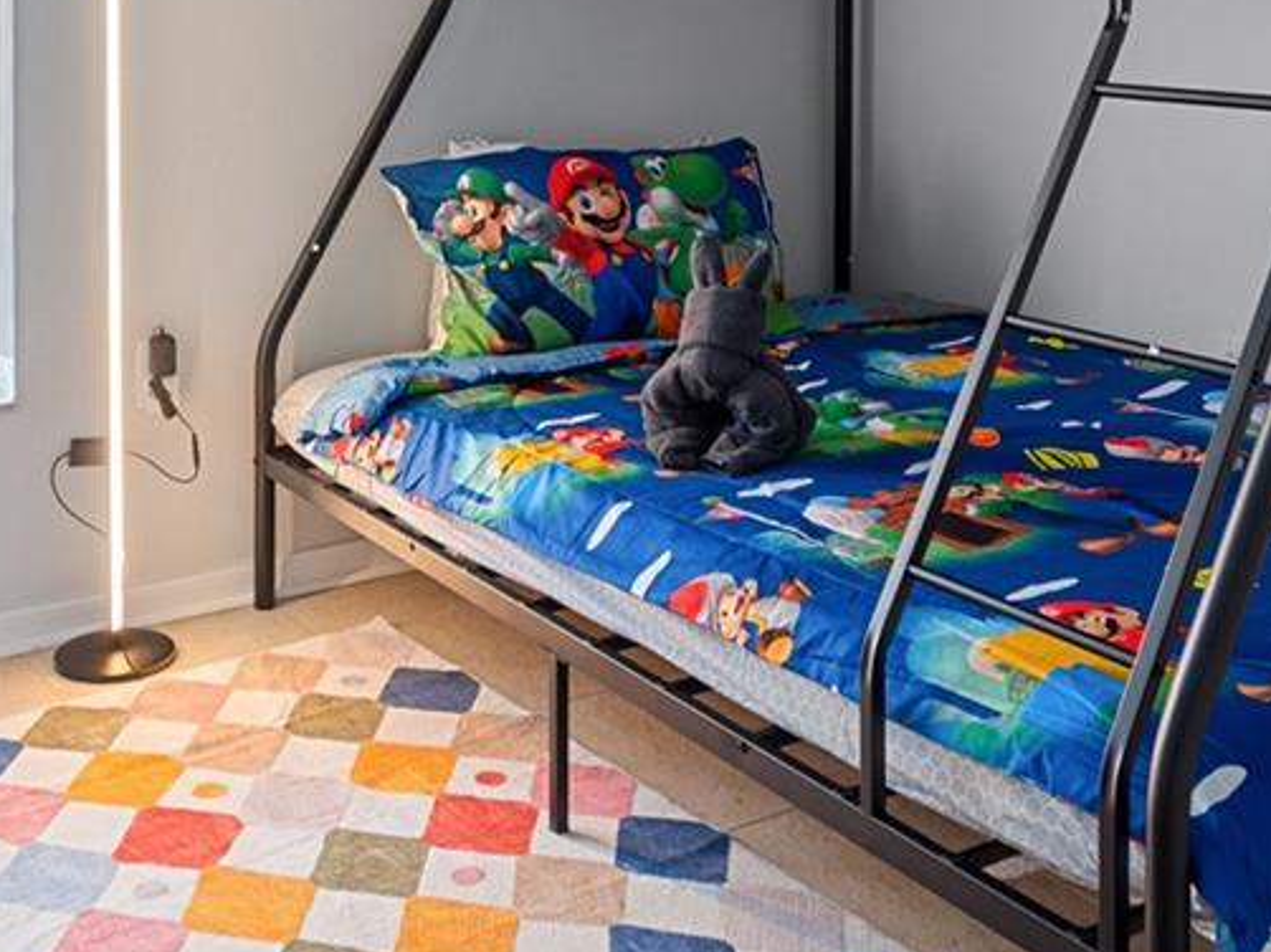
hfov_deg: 41.1
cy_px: -63
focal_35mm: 46
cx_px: 517
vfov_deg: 28.9
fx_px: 1688
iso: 400
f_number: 4.5
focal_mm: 10
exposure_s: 1/3
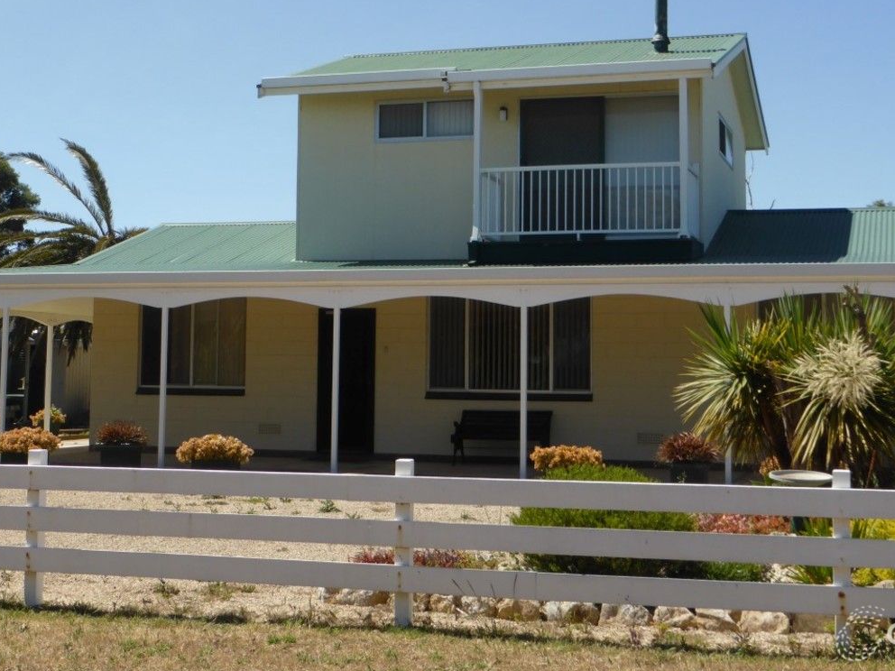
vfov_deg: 24.6
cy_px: 184
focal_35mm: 59
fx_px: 1525
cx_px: 389
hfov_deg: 32.7
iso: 100
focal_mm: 6.9
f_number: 3.9
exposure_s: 1/800
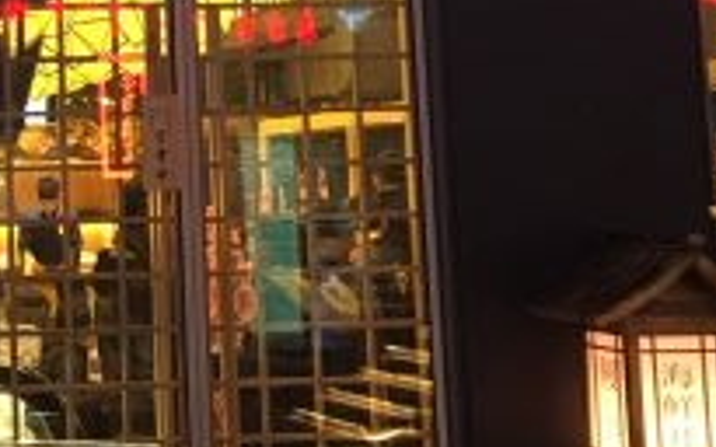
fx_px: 2048
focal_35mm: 105
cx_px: -21
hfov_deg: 19.2
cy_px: -107
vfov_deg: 12.1
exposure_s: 1/25
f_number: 2.2
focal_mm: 4.15
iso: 200
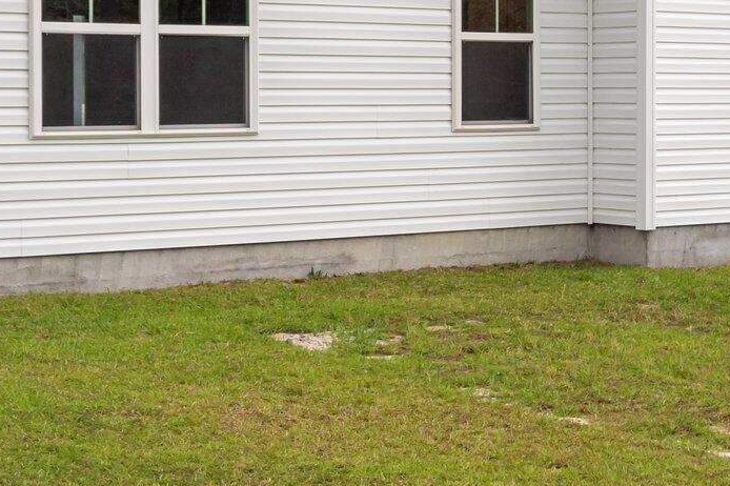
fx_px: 1743
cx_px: 448
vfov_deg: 15.1
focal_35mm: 86
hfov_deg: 23.6
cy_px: -168
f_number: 5.6
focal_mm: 14
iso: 200
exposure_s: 1/320
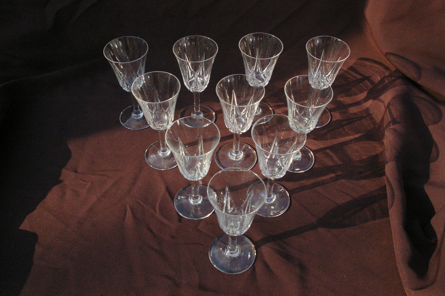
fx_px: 482
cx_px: 222
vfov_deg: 34.1
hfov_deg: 49.6
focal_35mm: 39
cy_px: 148
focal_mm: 26
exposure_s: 1/750
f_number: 9.5
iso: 1600
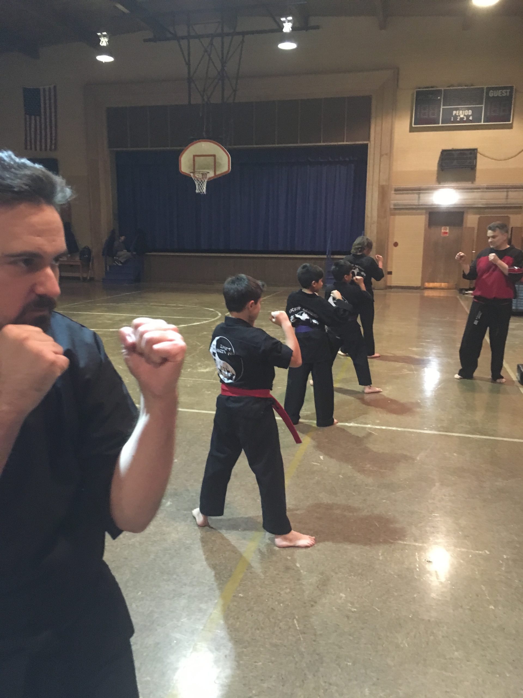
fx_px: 584
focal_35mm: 29
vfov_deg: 61.7
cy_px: 349
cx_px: 262
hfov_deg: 48.2
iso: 500
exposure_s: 1/15
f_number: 2.2
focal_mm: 4.15
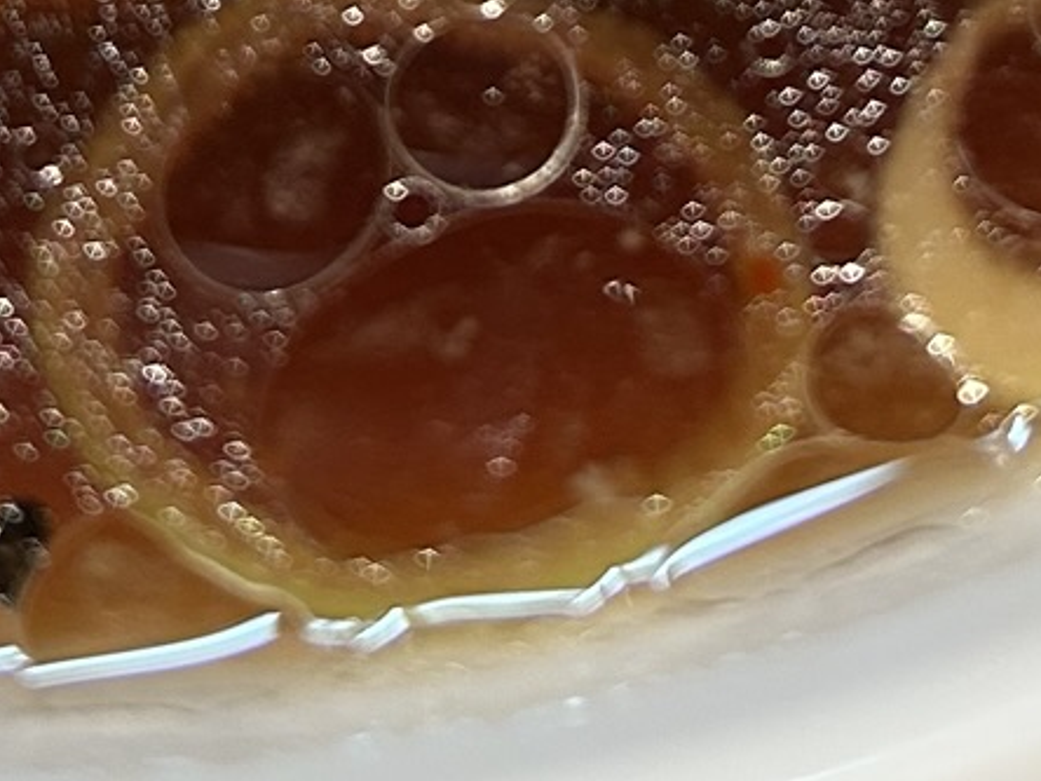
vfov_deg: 11.5
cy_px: -760
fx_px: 3519
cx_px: 520
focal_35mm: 117
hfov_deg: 16.8
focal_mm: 5.7
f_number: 1.5
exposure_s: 1/100
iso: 125
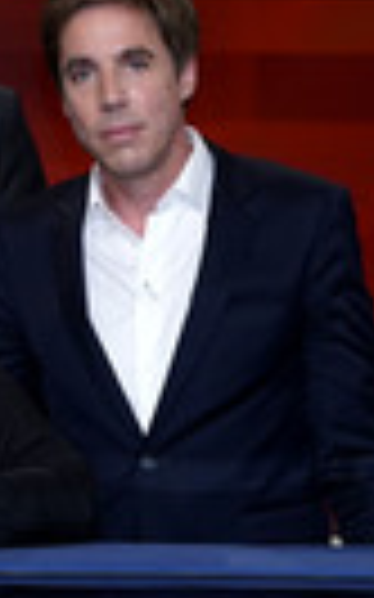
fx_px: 2318
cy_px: 288
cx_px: -484
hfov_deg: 8.5
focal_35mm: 142
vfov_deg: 14.7
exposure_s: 1/160
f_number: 5
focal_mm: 41
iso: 1600
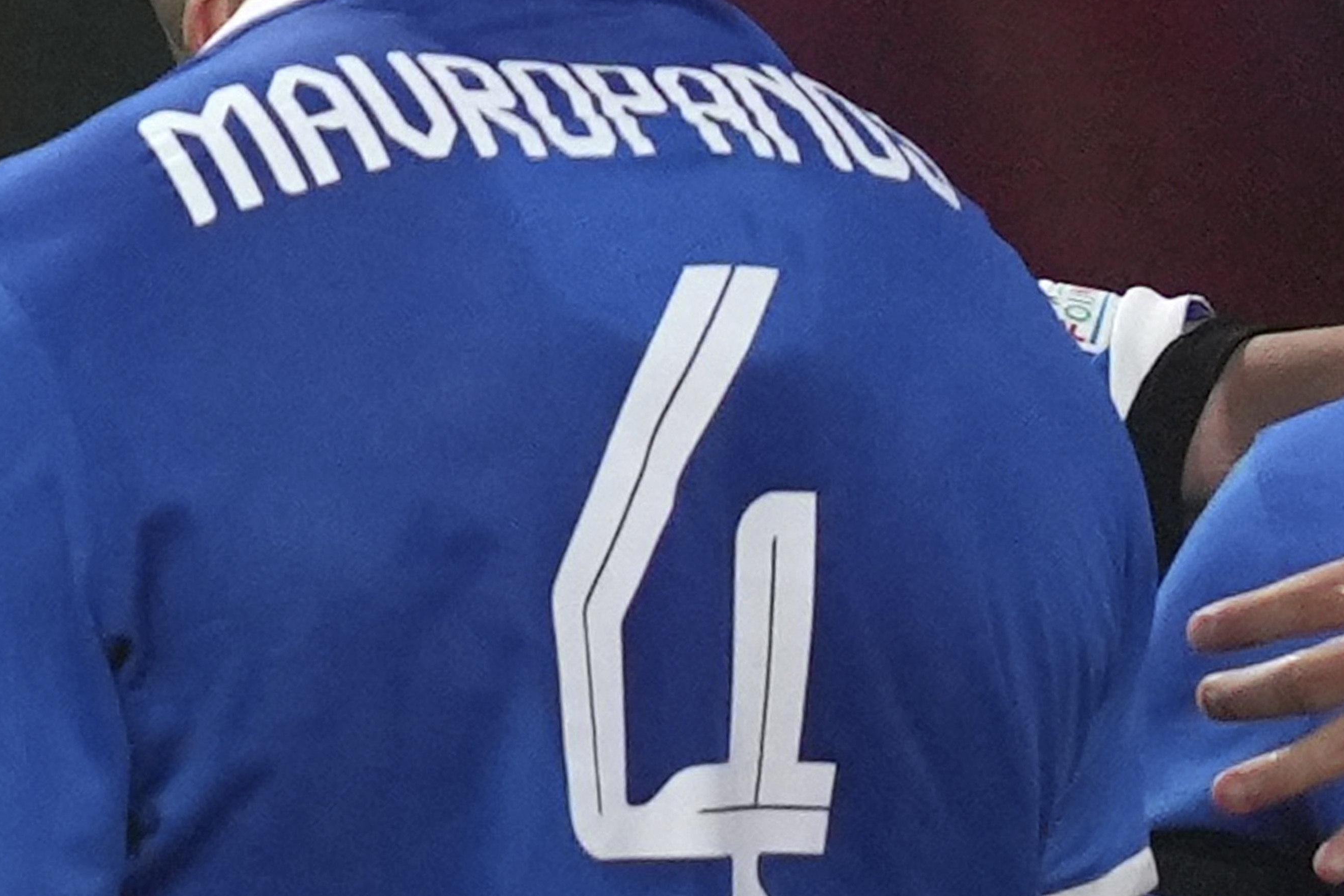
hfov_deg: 1.6
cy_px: 490
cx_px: 1456
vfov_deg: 1.1
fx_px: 48610
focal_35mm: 1302
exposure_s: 1/1250
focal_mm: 400
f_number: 3.2
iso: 1600
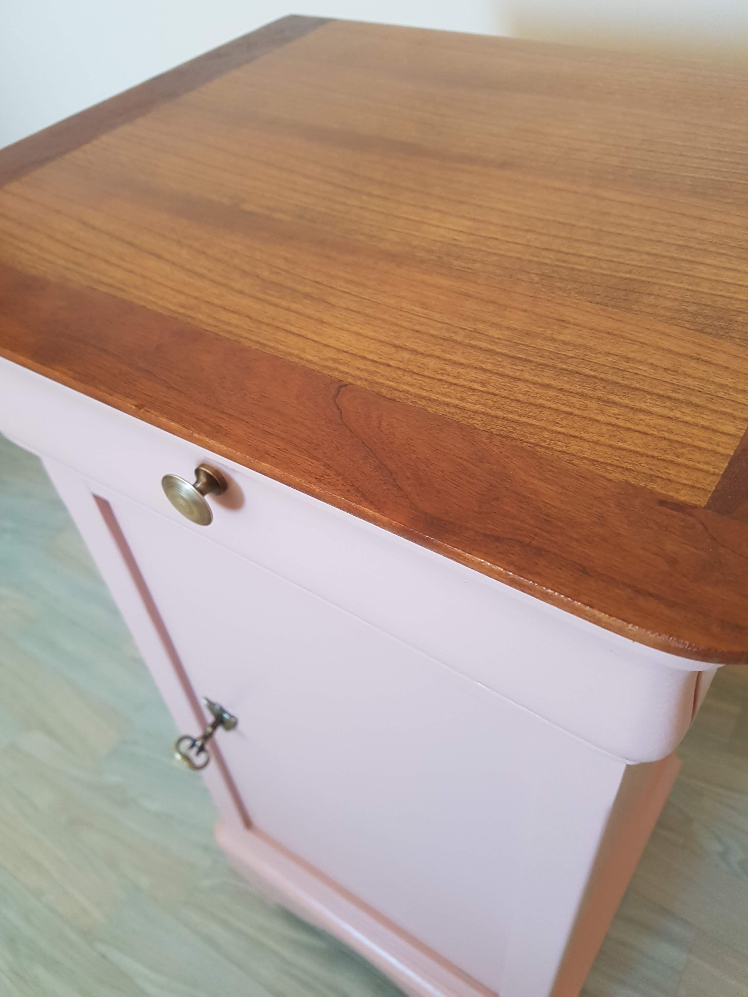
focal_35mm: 26
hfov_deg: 53.1
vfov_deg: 67.3
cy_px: 498
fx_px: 749
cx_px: 374
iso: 160
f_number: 1.7
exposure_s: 1/40
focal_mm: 4.2
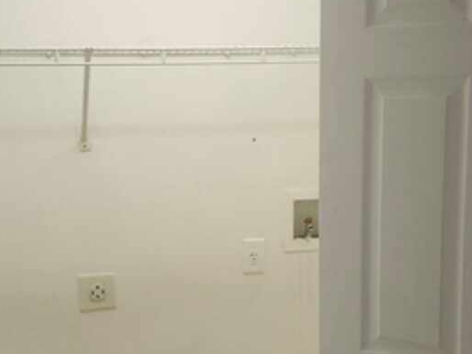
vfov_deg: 25.6
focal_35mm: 57
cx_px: 213
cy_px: 210
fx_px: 777
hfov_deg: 33.8
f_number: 1.8
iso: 400
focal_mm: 5.54
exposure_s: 1/120
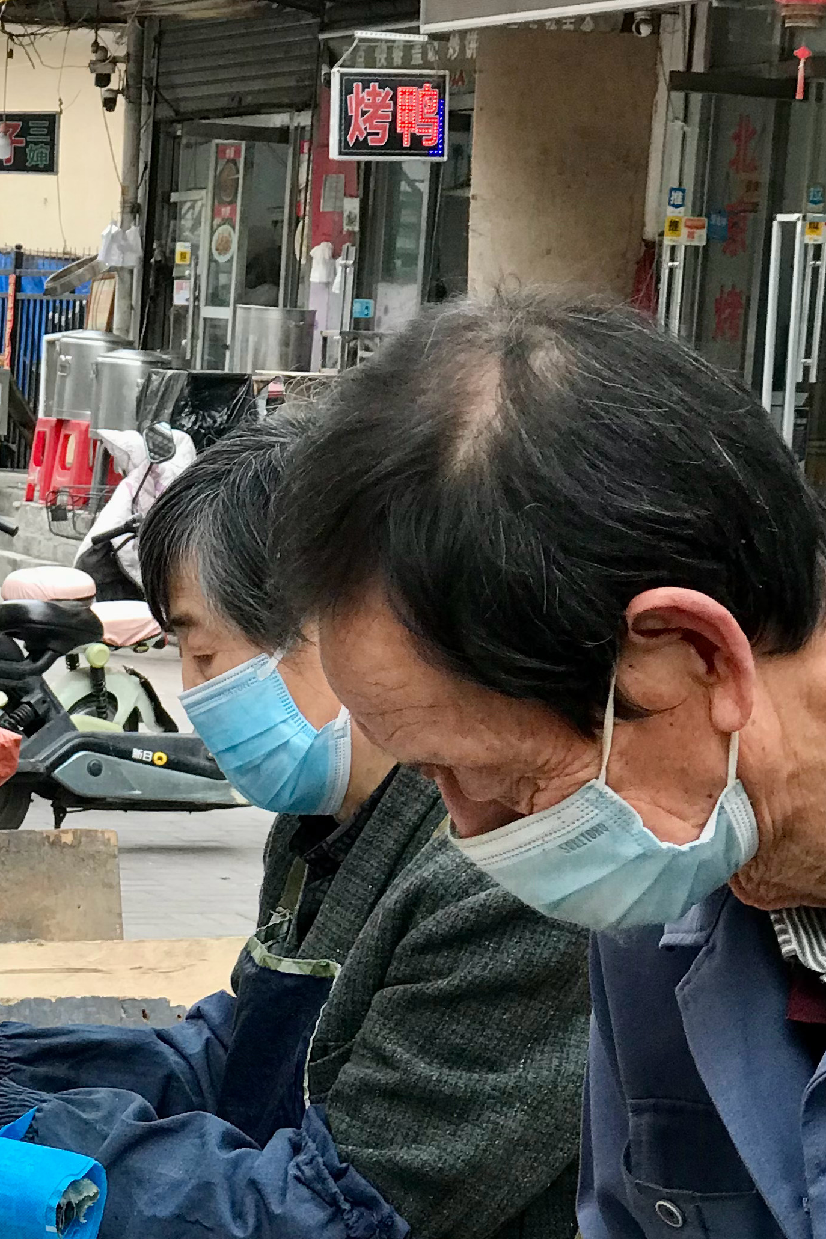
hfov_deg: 11.7
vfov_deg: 17.5
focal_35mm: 116
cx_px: 70
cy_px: 1027
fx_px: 3992
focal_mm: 6.6
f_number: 2.8
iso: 32
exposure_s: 1/50
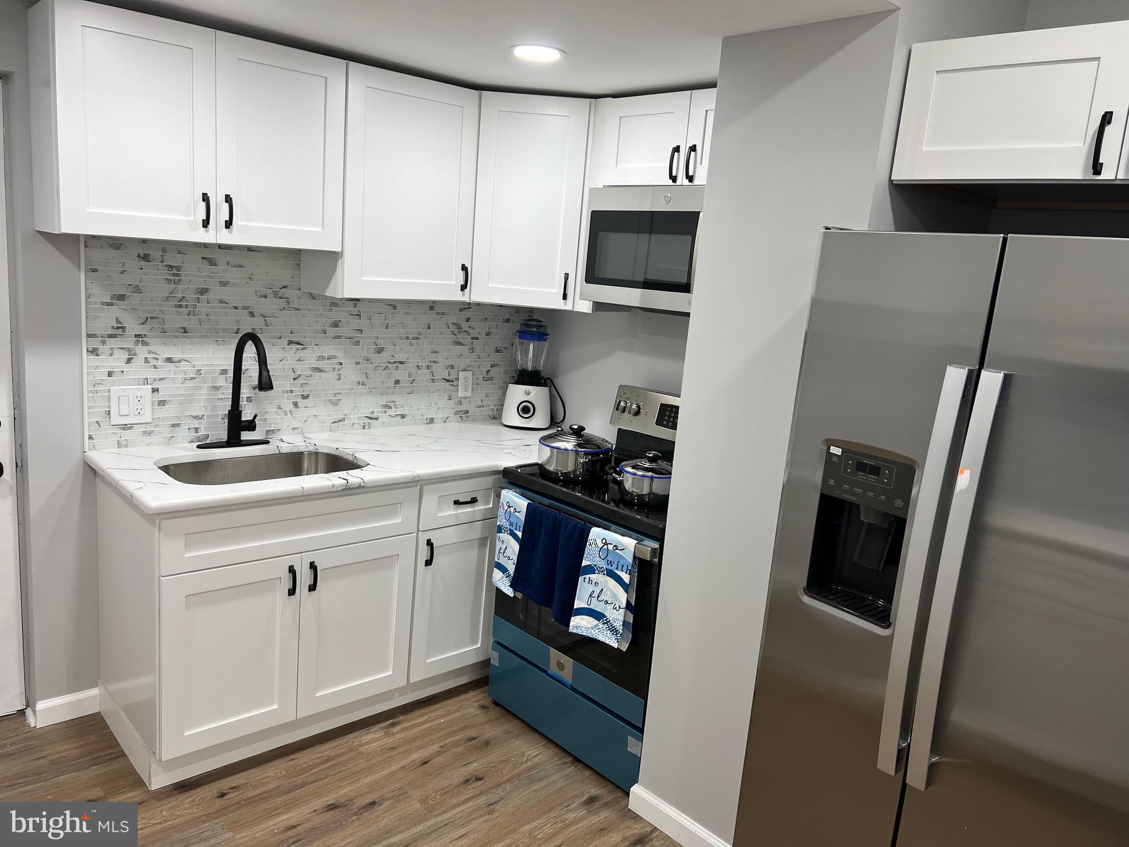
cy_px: 424
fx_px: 848
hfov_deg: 67.3
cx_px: 564
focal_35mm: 26
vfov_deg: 53.1
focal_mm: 5.7
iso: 80
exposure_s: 1/120
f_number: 1.5
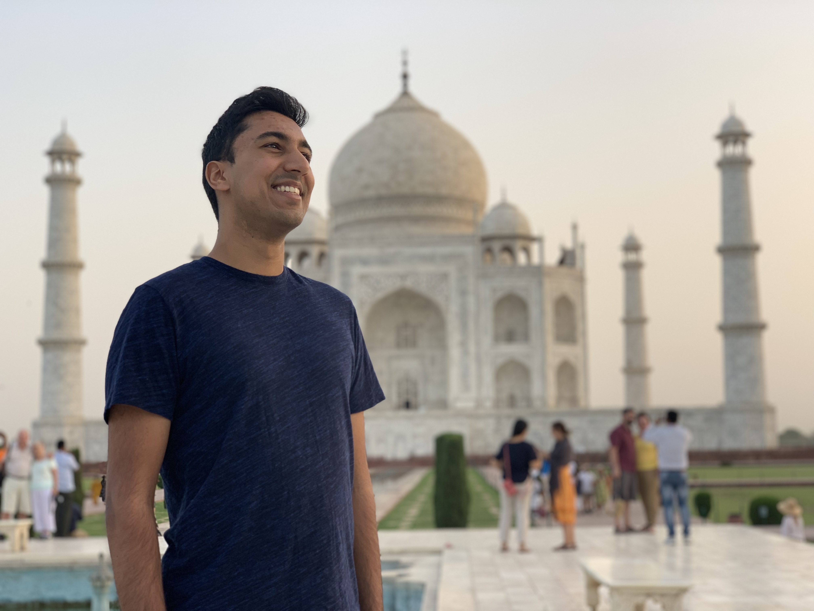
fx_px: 1223
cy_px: 306
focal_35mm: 52
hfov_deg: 36.8
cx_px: 407
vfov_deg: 28.0
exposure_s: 1/122
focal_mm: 6
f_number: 2.4
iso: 25
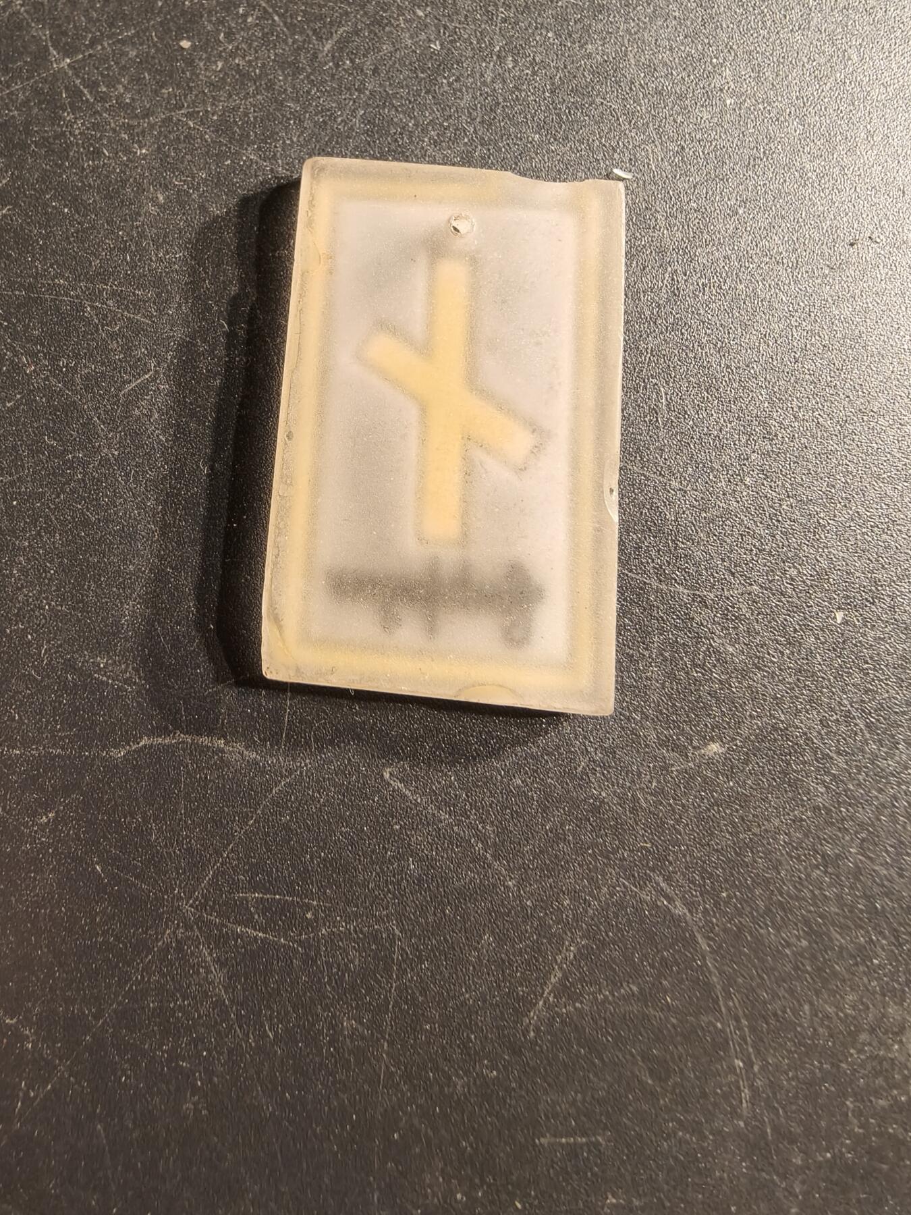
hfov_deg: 58.9
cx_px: 456
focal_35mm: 23
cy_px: 608
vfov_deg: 73.9
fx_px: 807
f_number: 2
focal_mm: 2.32
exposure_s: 1/62.1
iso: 250
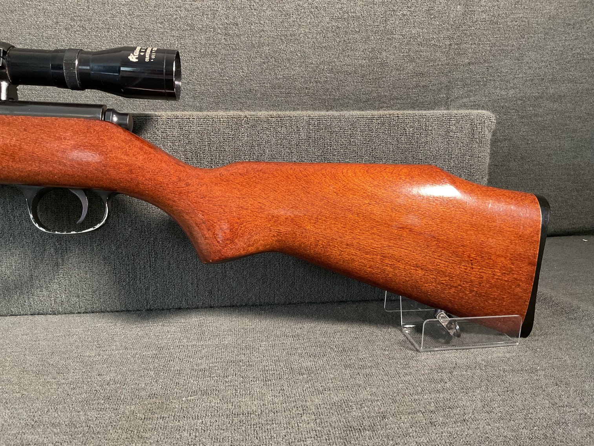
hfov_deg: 61.7
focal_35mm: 29
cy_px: 223
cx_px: 297
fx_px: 498
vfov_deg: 48.2
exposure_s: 1/40
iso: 200
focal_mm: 3
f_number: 1.8
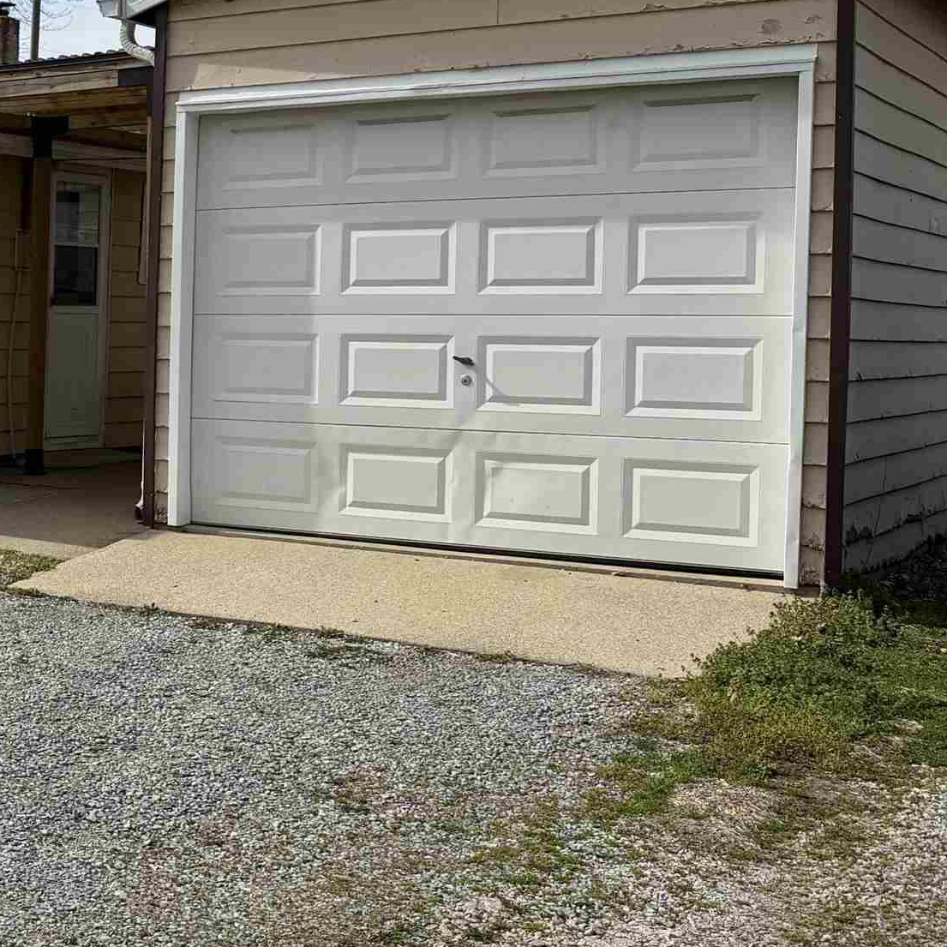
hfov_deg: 25.3
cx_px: -272
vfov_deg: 29.0
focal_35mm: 59
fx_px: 1826
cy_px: 353
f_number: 1.78
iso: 80
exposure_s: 1/6711
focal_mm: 6.76
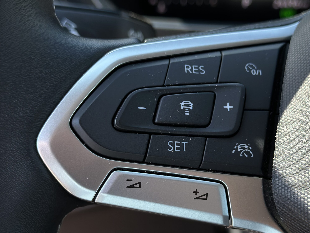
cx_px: 164
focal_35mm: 62
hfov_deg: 31.2
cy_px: 140
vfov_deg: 23.6
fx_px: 555
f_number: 1.78
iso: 80
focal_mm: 6.86
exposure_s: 1/627
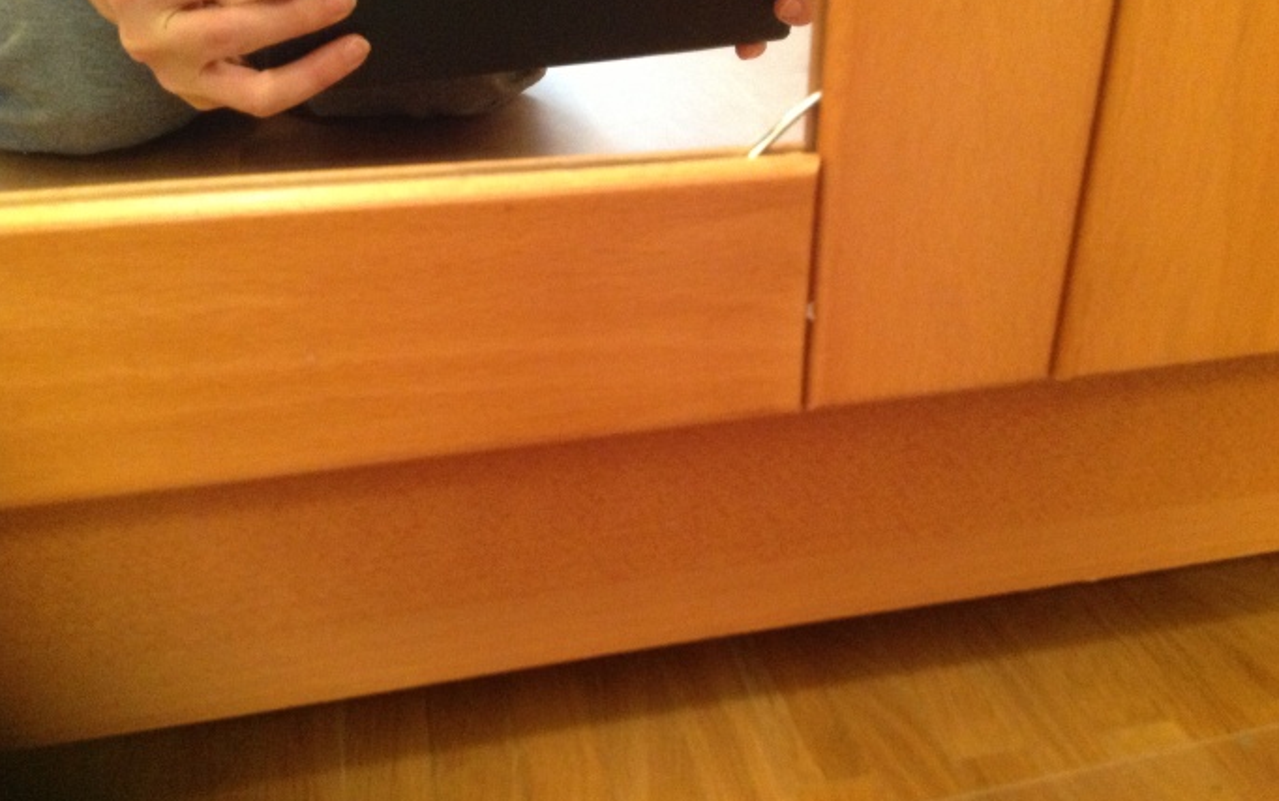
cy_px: 344
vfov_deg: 33.6
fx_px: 1325
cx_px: 655
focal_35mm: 38
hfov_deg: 51.5
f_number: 2.4
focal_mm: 4.28
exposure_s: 1/15
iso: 500
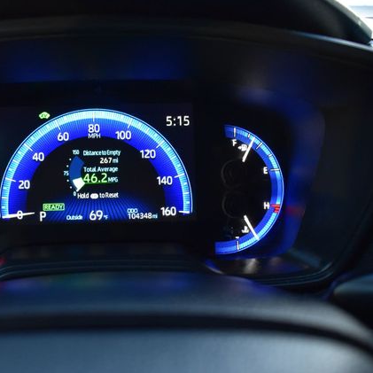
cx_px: 106
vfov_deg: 41.3
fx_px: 496
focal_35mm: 41
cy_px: 187
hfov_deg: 40.4
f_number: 4.5
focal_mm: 21
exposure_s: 1/15
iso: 1600
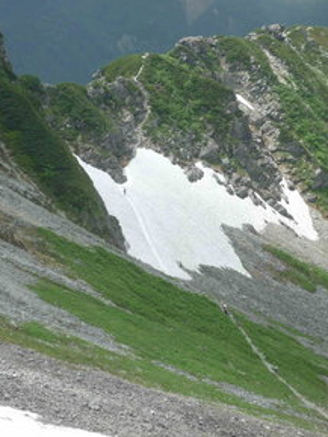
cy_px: 212
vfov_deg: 16.5
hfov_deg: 12.5
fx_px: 1502
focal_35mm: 119
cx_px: 195
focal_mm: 15.2
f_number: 5.5
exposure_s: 1/400
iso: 100
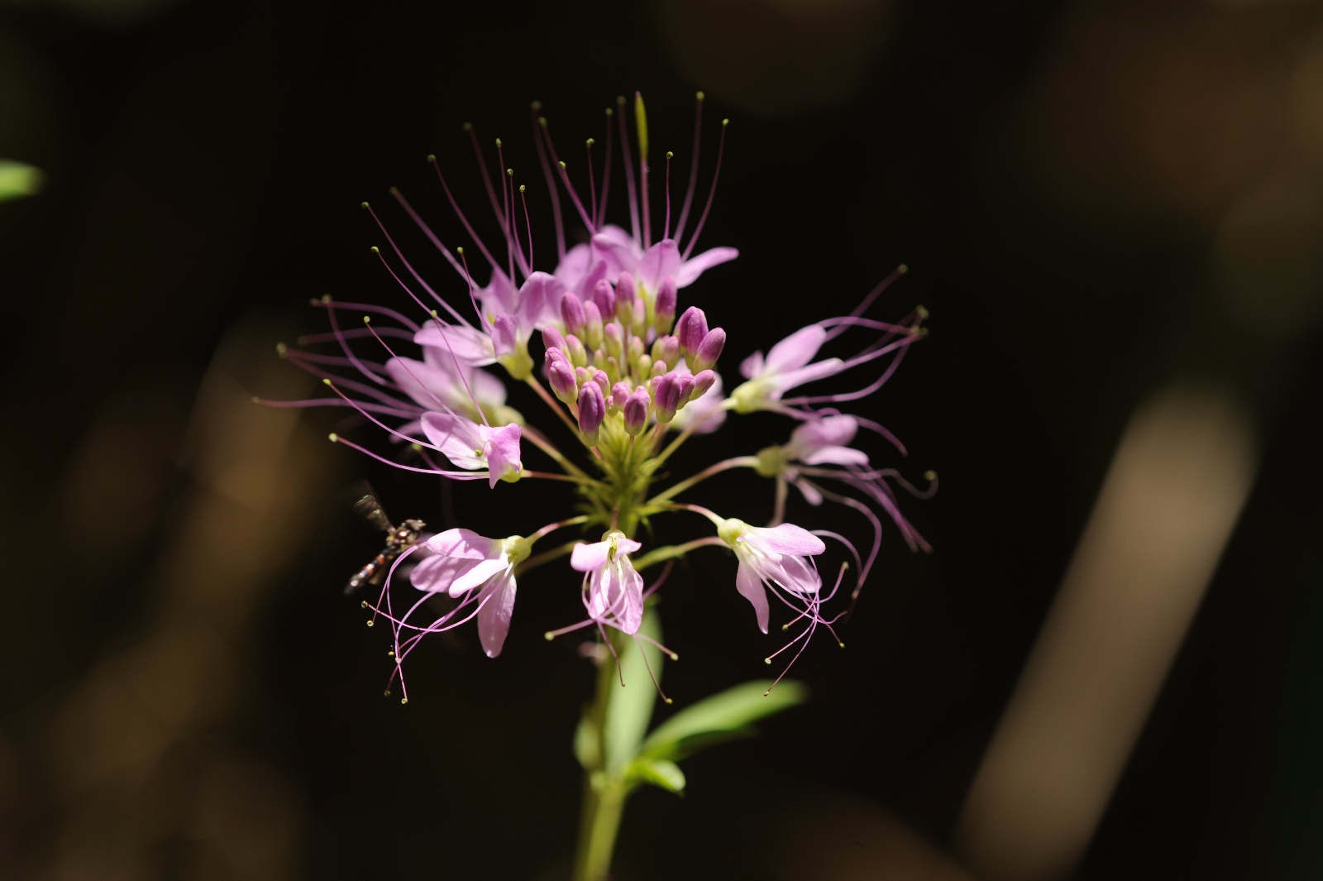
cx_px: 662
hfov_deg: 10.3
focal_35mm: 200
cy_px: 440
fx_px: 7346
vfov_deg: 6.9
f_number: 5.6
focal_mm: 200
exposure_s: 1/350
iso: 200
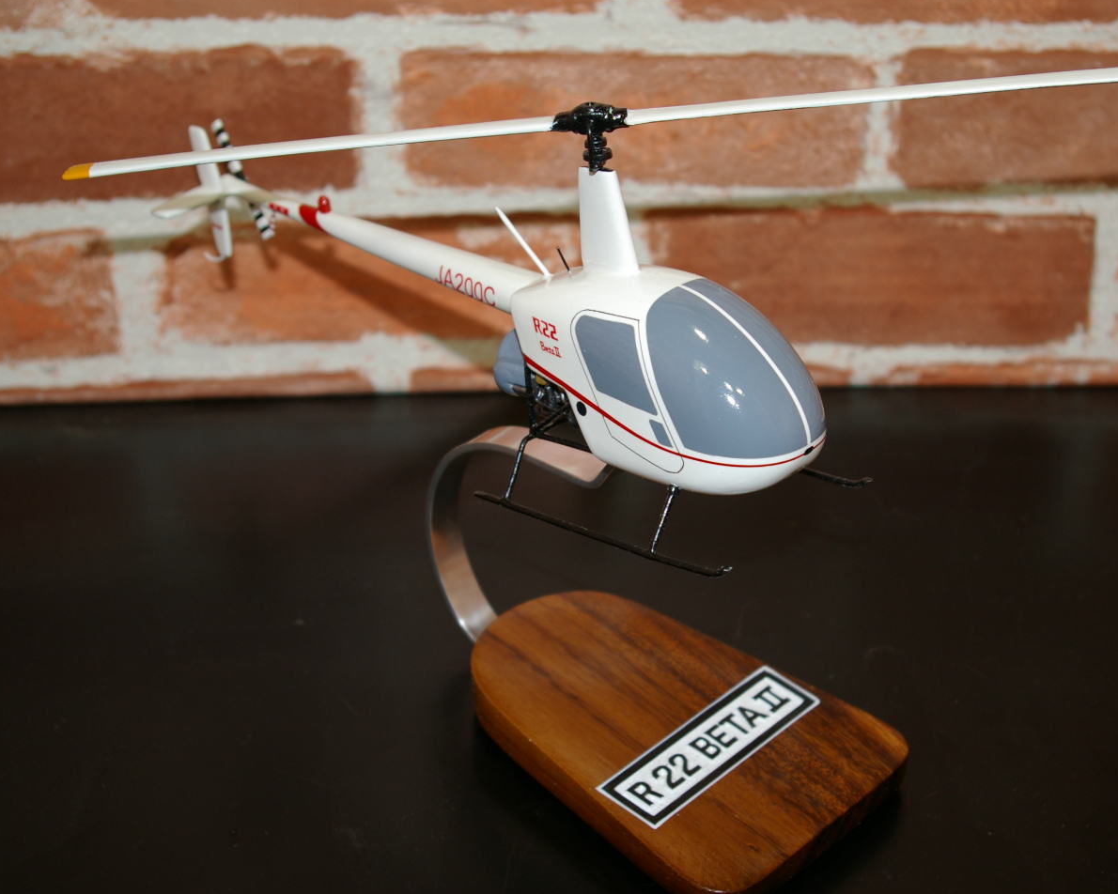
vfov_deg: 24.0
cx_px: 672
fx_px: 2105
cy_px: 460
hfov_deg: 29.7
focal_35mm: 64
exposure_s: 1/45
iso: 200
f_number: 4.5
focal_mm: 35
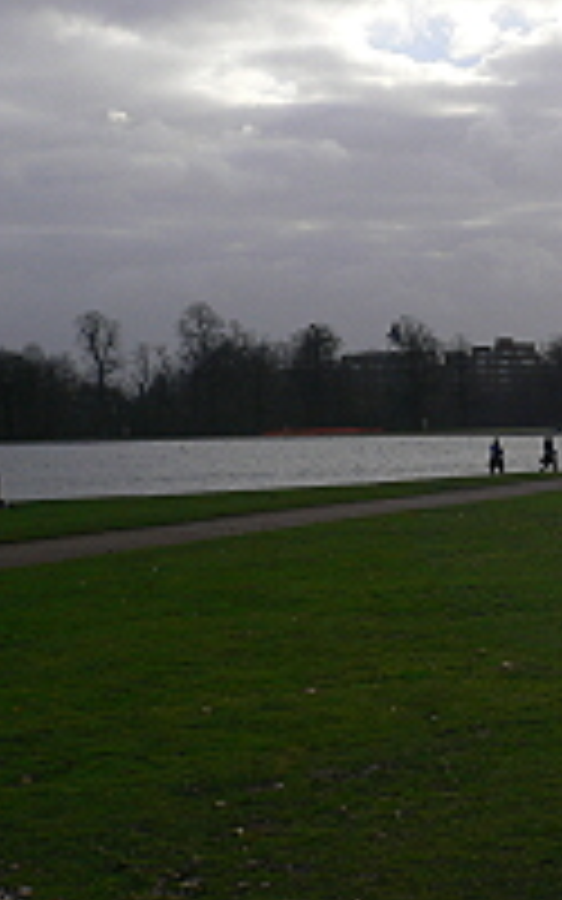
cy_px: 349
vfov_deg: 31.4
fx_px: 1593
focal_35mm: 65
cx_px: 683
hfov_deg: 18.9
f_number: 5.6
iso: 80
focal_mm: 5.8
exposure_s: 1/320
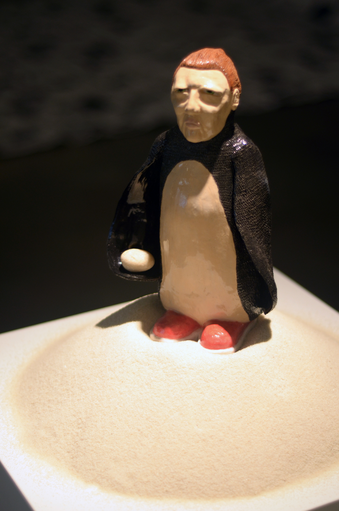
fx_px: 1064
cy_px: 256
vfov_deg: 27.0
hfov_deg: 18.1
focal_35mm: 75
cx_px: 170
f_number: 1.8
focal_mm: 50
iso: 320
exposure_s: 1/50
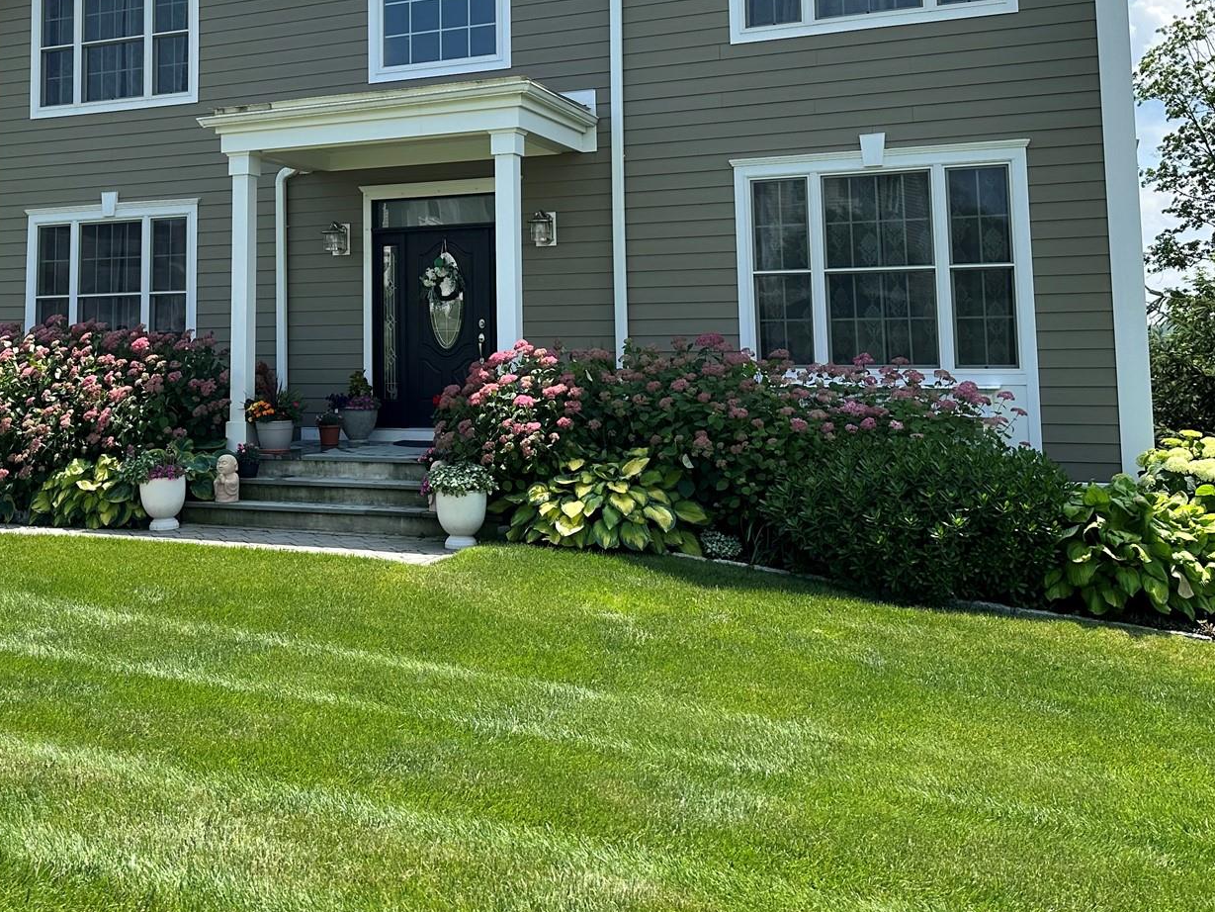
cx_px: 354
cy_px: 212
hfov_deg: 45.7
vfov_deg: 35.1
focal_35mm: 40
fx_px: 1404
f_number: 1.78
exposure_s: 1/4184
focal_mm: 6.86
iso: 80
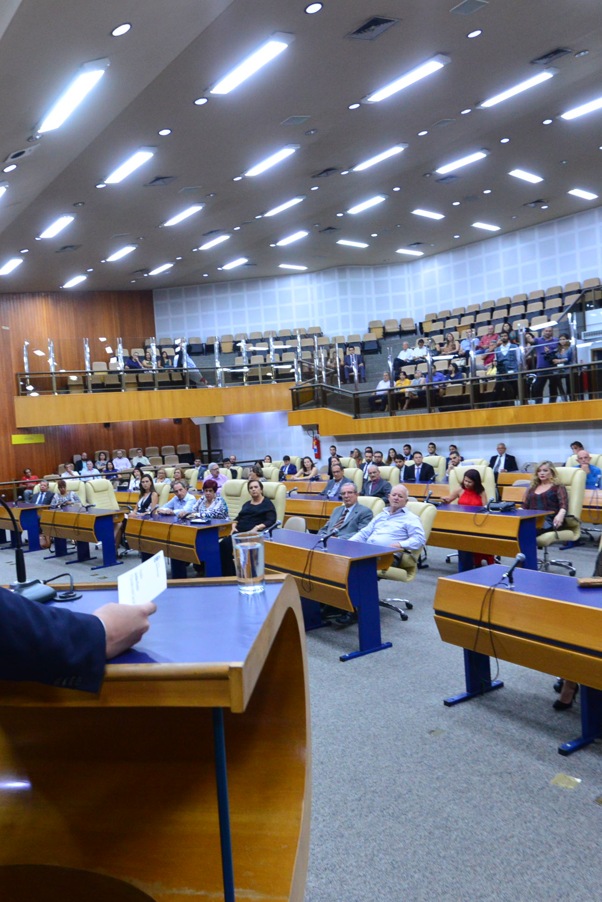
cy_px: 457
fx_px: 627
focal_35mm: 25
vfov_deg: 71.5
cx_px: 255
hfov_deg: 51.1
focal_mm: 16
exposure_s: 1/60
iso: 2500
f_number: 5.6
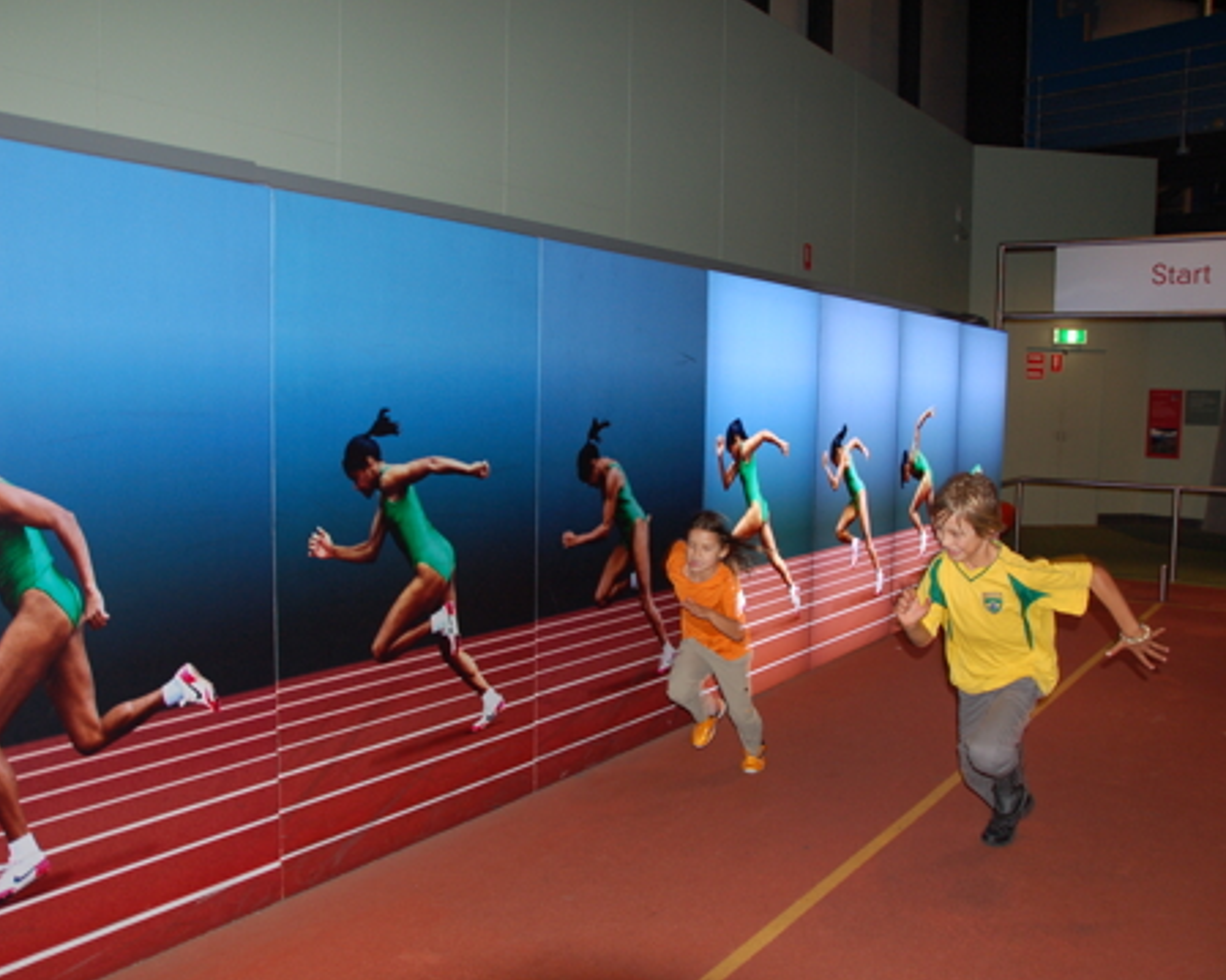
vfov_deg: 47.1
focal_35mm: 31
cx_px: 590
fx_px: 1125
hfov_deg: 57.2
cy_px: 489
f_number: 3.5
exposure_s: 1/60
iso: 400
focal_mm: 18
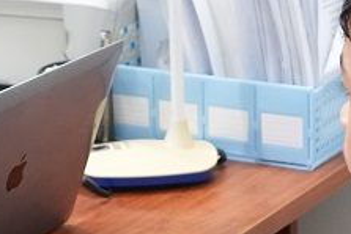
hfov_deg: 12.3
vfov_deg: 8.3
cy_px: 170
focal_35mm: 165
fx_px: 1610
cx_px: 3
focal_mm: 24
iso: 3200
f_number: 2.8
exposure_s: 1/125
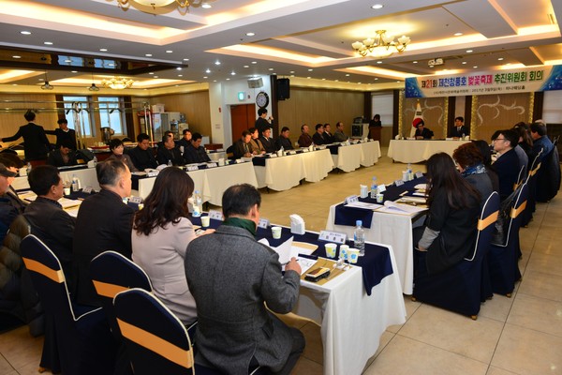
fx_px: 375
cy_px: 188
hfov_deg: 73.7
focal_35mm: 24
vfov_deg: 53.1
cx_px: 281
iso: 1100
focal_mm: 24
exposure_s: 1/100
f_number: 5.6
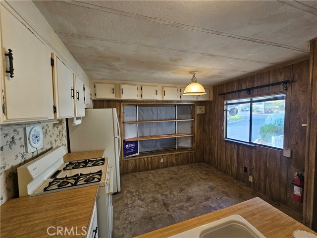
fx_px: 119
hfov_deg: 106.2
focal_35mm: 13
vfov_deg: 89.9
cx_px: 158
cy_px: 119
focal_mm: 2.2
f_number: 2.2
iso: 125
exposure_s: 1/60
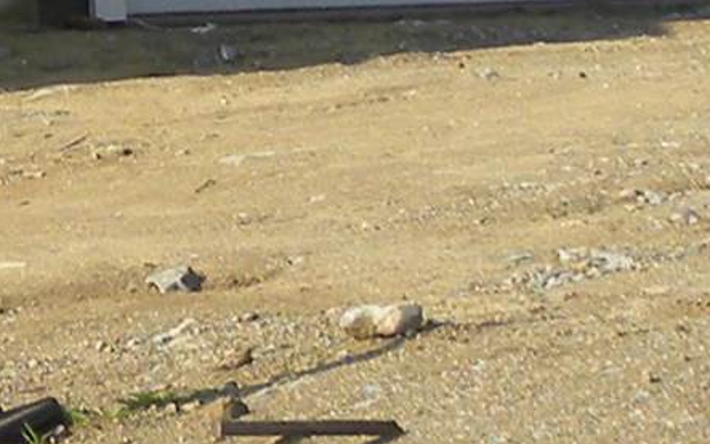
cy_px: -1103
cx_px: -595
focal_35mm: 272
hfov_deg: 7.5
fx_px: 5264
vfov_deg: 4.5
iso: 64
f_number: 5
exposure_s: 1/285
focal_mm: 6.6
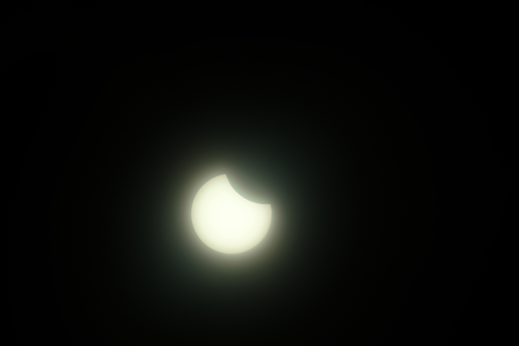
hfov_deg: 3.6
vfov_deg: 2.4
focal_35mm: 569
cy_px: 173
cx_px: 260
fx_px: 8204
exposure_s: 1/400
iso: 160
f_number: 29
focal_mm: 379.3
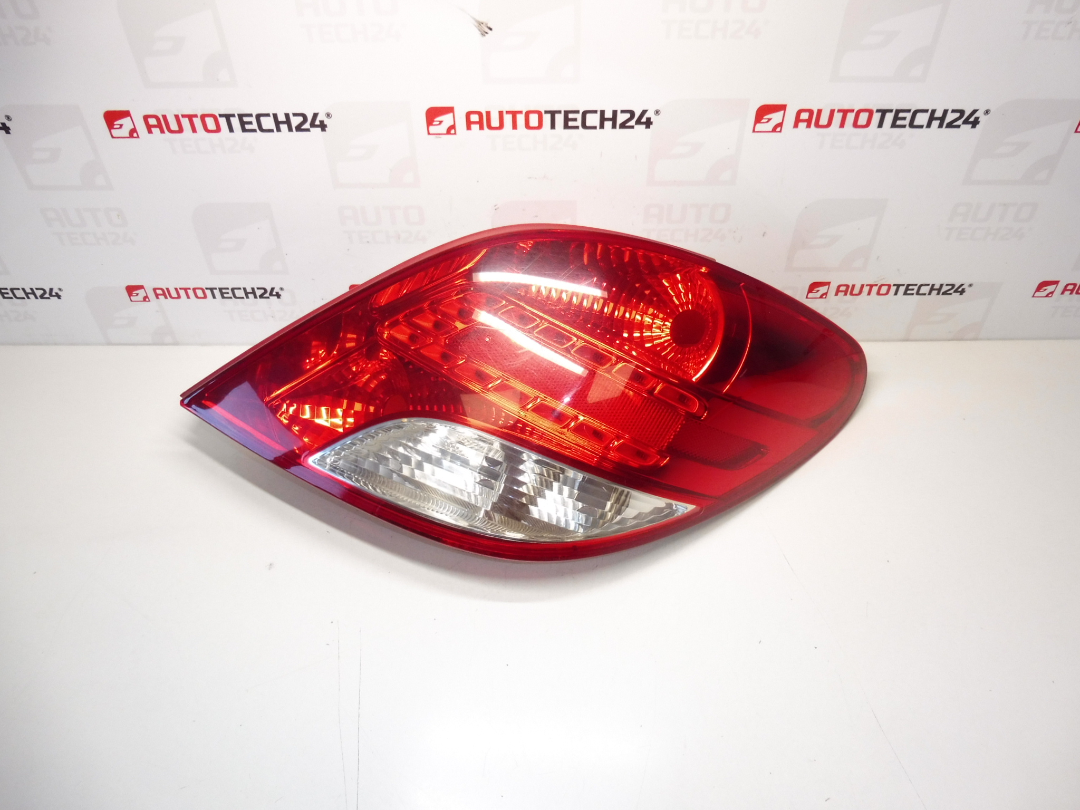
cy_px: 405
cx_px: 540
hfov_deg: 71.6
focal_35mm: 24
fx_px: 749
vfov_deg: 56.8
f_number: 3.5
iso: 200
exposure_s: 1/80
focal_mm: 4.3
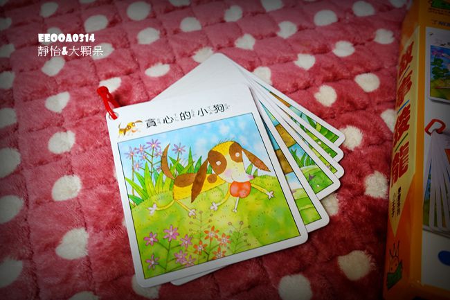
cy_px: 150
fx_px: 462
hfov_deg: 51.9
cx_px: 225
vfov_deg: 35.9
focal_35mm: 37
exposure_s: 1/40
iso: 400
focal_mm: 13.53
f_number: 2.8
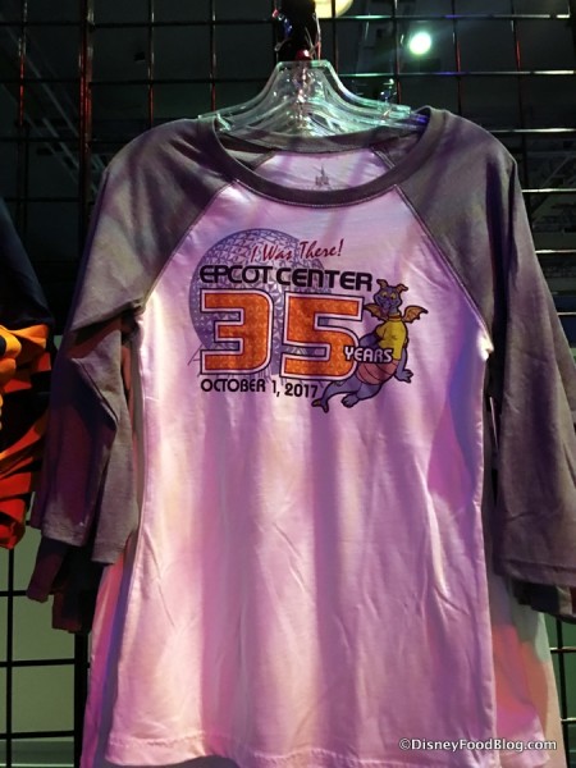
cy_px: 384
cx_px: 288
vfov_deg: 61.7
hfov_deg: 48.2
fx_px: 643
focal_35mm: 29
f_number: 2.2
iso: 125
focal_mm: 4.15
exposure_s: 1/4
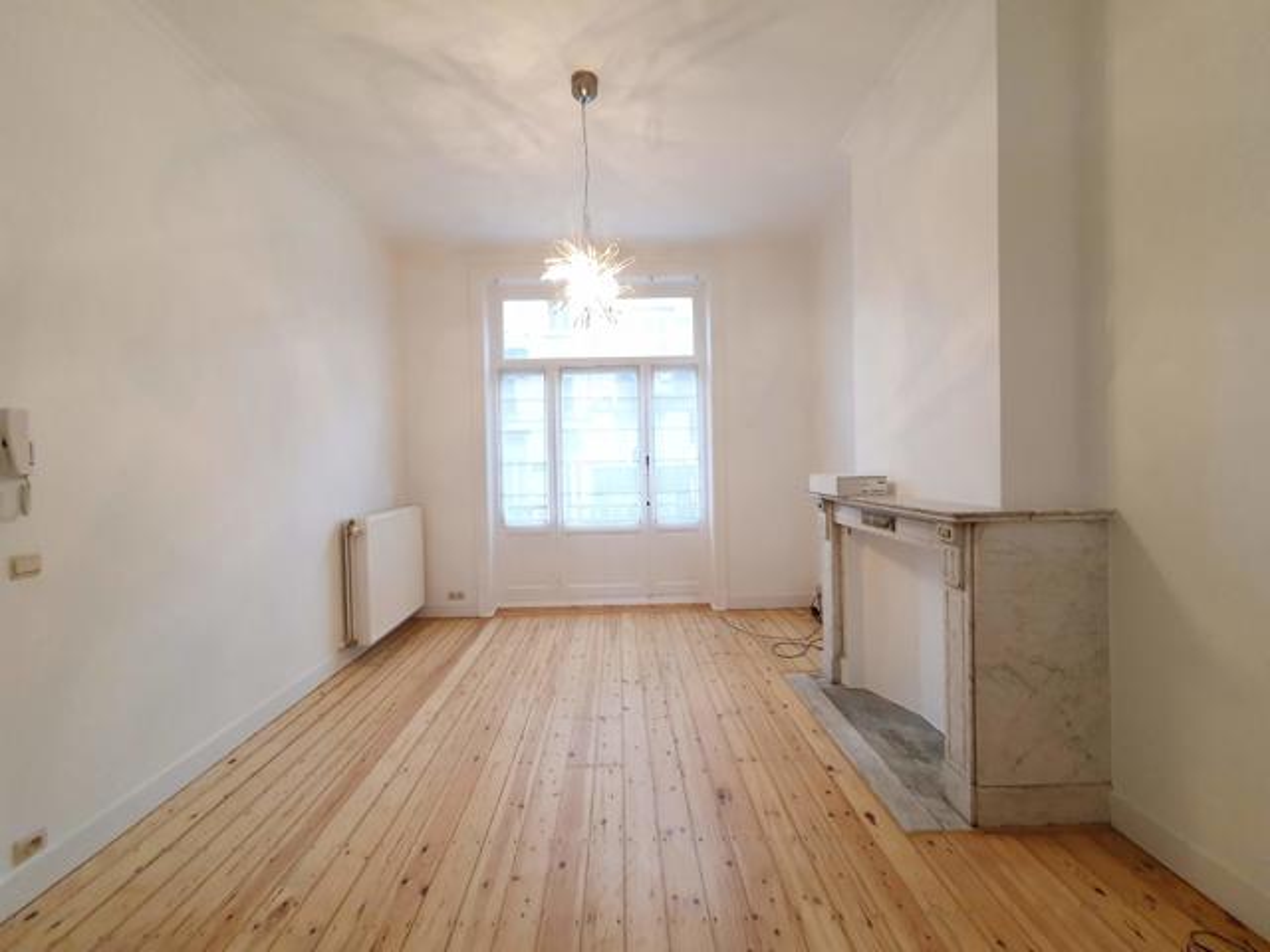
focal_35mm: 13
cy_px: 476
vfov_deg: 89.9
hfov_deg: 106.2
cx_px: 635
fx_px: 477
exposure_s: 1/33
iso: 400
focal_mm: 1.8
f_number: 2.2
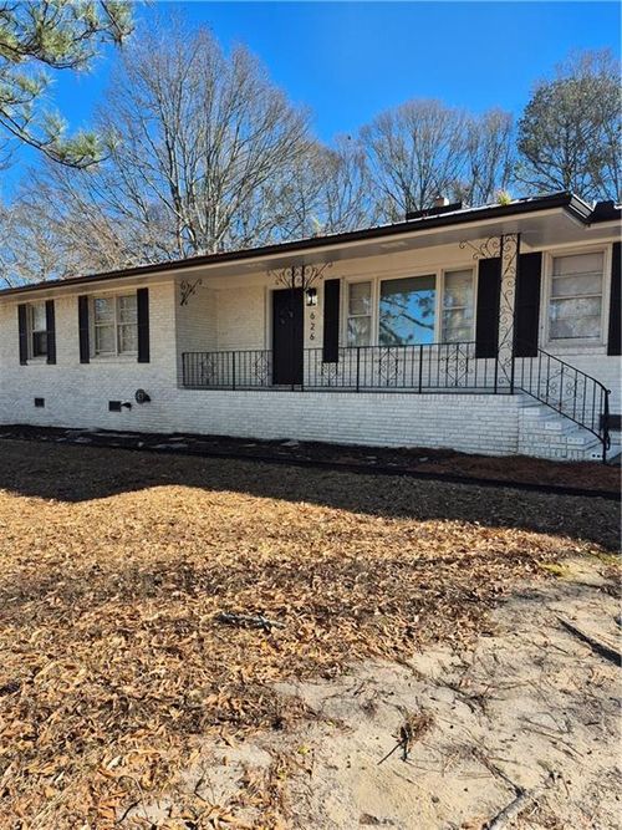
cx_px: 311
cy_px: 415
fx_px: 551
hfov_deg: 58.9
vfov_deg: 73.9
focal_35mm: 23
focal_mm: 5.4
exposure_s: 1/610
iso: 25
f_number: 1.8
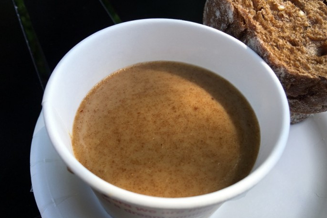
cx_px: 167
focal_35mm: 31
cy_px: 123
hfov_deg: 60.3
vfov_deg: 42.2
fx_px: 282
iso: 25
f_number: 2.2
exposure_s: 1/490
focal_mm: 4.15
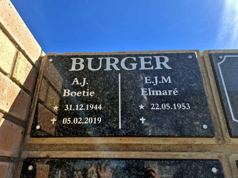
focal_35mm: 24
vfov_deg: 56.8
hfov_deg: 71.6
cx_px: 114
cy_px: 88
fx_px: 165
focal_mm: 5.4
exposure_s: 1/1188
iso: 25
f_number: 1.8
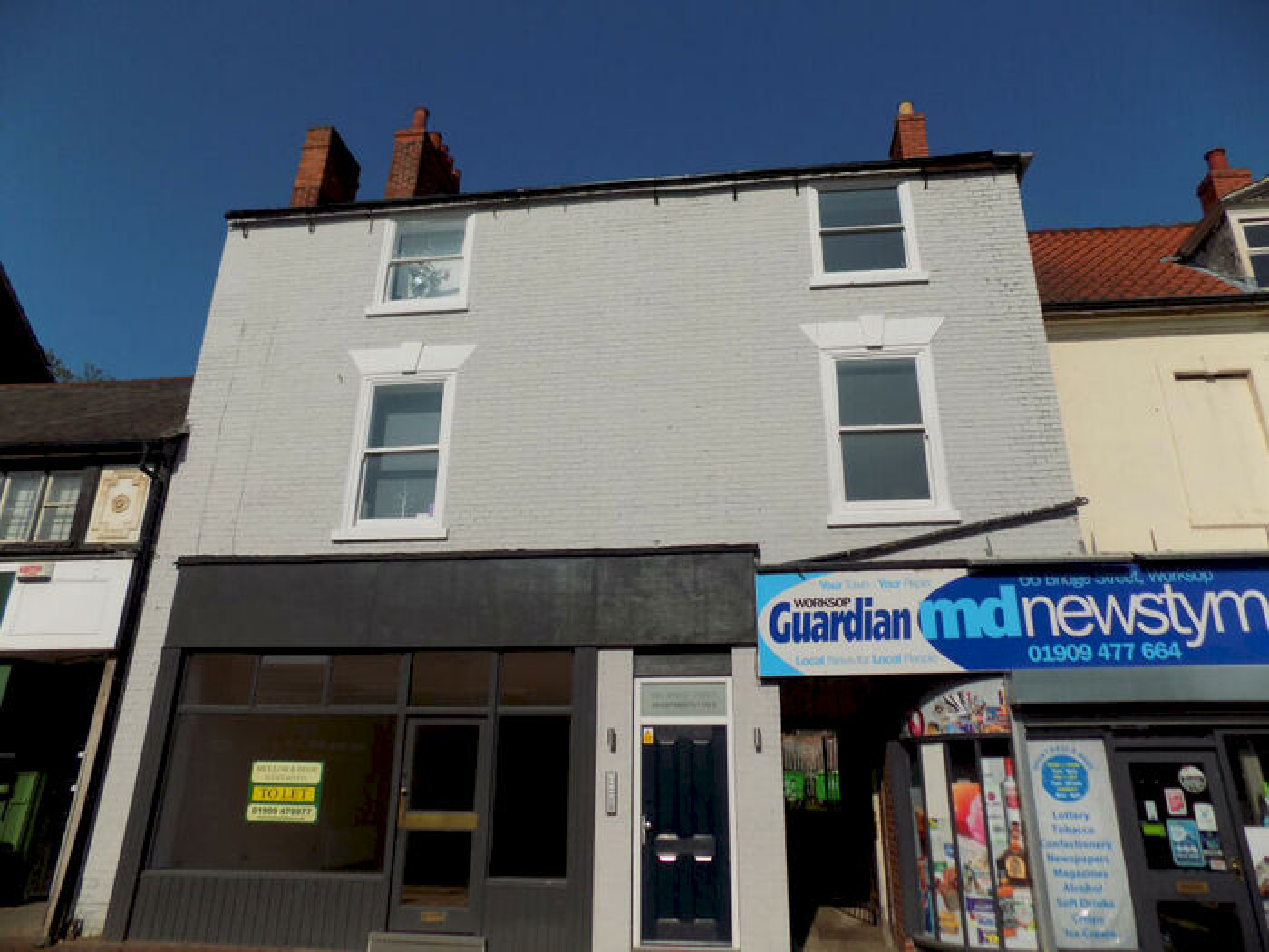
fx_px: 843
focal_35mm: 23
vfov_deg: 58.9
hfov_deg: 73.9
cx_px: 634
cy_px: 476
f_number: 9.9
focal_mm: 4
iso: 80
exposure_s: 1/250
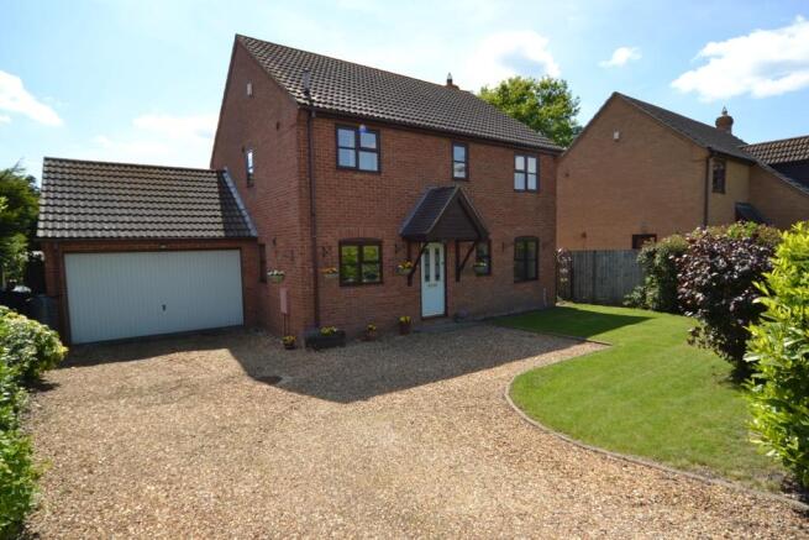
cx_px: 404
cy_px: 270
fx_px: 405
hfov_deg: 90.0
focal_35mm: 18
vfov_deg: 67.4
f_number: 7.1
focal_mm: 12
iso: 100
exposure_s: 1/200
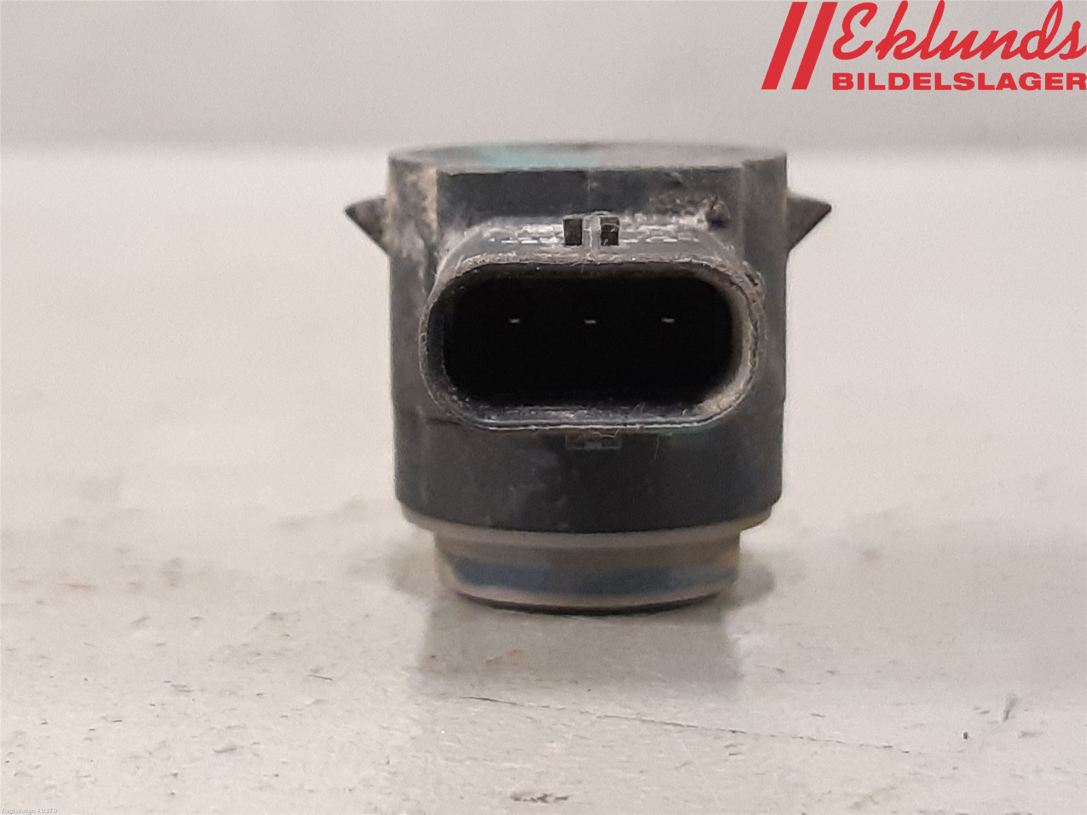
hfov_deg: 67.3
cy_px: 408
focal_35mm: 26
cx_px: 544
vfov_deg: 53.1
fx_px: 816
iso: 250
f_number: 1.7
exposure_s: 1/50
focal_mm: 3.93
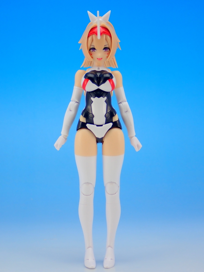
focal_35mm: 77
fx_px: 605
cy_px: 136
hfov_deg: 19.1
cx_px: 102
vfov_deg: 25.3
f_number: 4.1
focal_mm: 13.65
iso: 100
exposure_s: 1/15
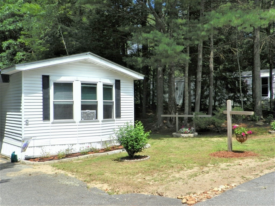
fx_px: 310
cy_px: 103
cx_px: 138
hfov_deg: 47.9
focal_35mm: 39
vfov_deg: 36.8
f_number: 5.6
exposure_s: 1/320
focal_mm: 6.9
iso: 64
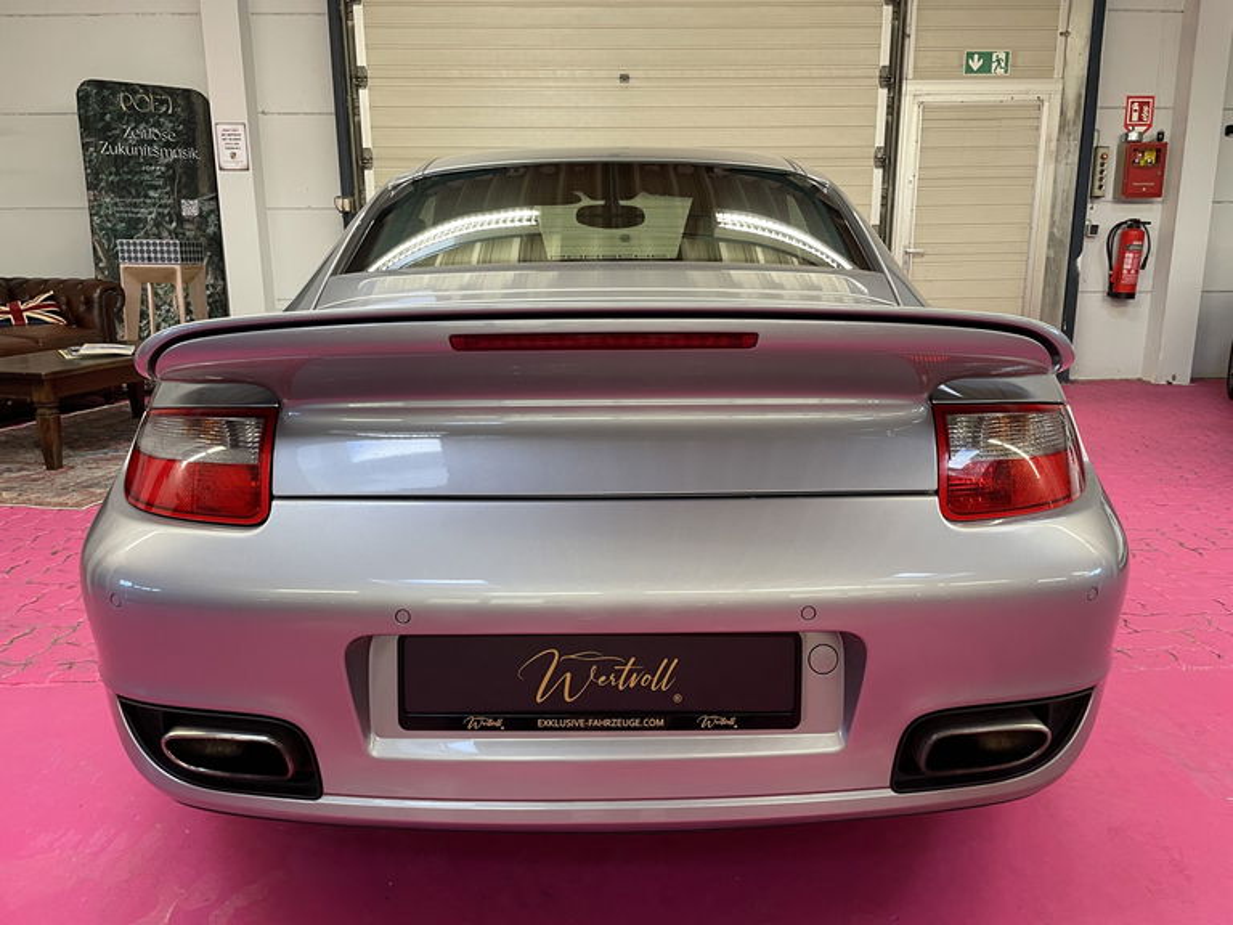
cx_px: 616
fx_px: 926
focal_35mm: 26
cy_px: 462
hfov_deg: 67.3
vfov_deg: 53.1
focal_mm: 4.2
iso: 100
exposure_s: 1/50
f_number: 1.6
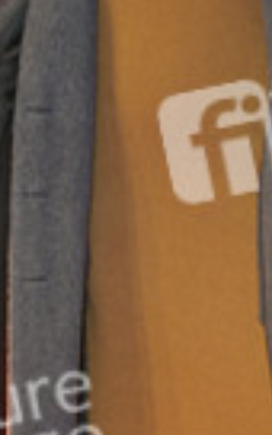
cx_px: 32
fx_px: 2348
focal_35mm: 198
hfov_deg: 6.6
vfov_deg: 10.5
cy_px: -32
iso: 1600
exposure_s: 1/250
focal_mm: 66
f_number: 5.6
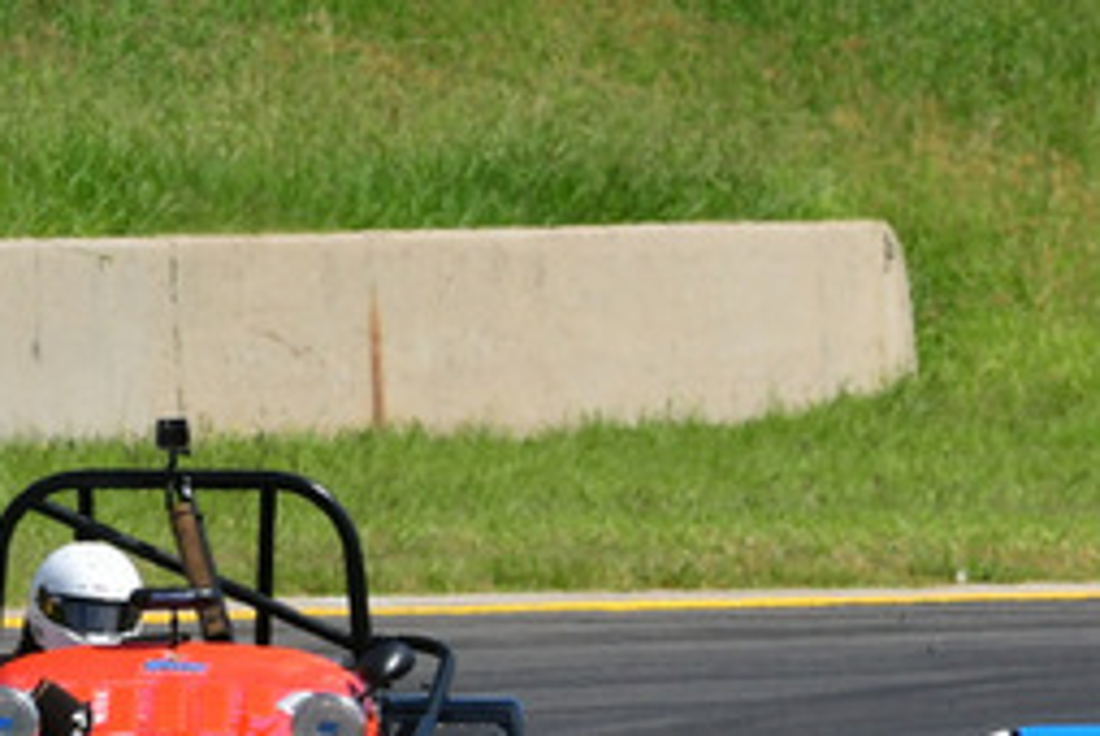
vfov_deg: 1.2
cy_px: 740
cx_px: 1468
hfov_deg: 1.7
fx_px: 36096
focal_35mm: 1180
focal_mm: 250
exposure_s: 1/640
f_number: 11
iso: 320
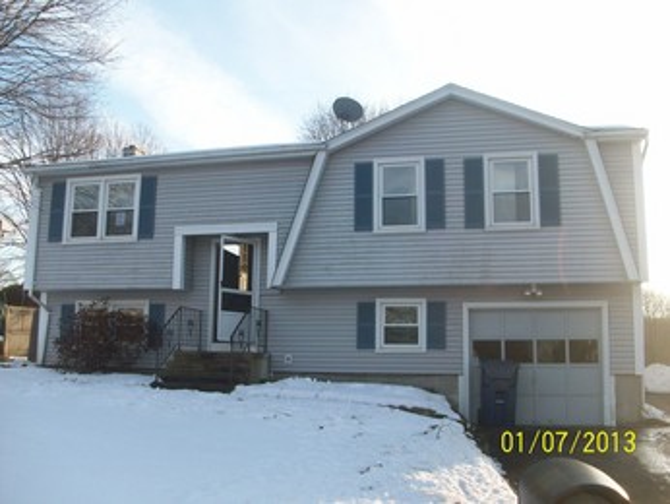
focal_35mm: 34
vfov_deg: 41.8
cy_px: 252
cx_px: 335
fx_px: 659
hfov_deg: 53.9
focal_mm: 5.7
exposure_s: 1/274
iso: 64
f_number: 2.8
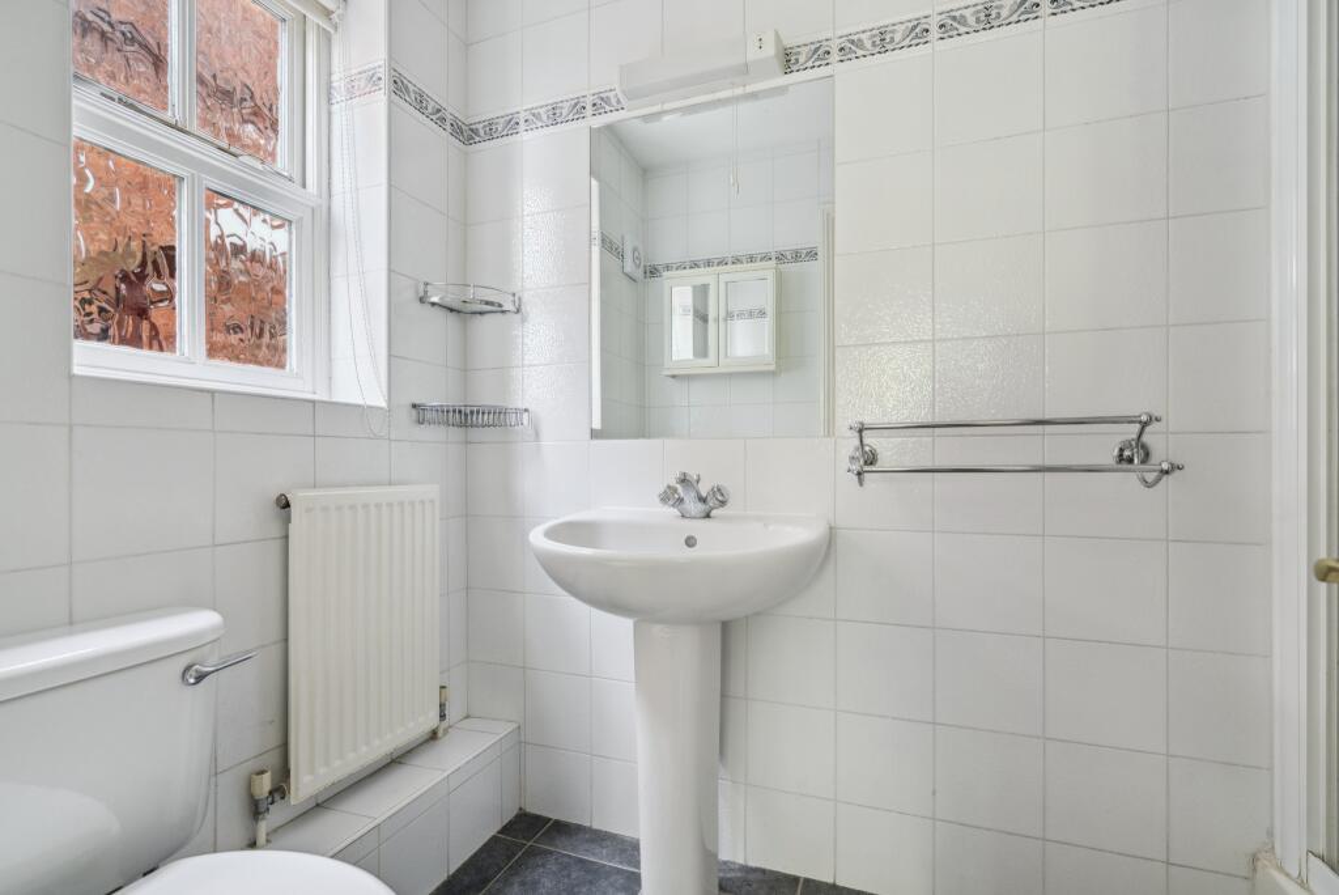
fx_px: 595
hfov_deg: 96.7
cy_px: 448
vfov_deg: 73.8
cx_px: 670
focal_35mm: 16
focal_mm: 16
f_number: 6.3
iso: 640
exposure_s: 1/4
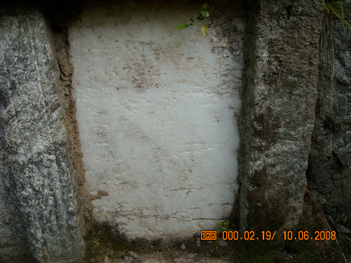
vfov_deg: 40.7
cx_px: 176
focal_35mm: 35
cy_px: 132
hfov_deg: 52.6
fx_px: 355
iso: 64
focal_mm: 5.7
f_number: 2.8
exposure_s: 1/228
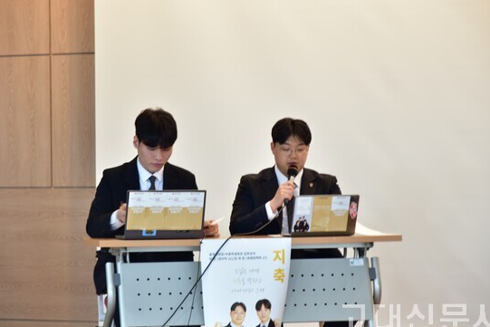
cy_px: 167
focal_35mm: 133
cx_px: 245
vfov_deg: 10.3
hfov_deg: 15.4
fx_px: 1811
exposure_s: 1/8
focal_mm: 80
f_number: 4
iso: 280
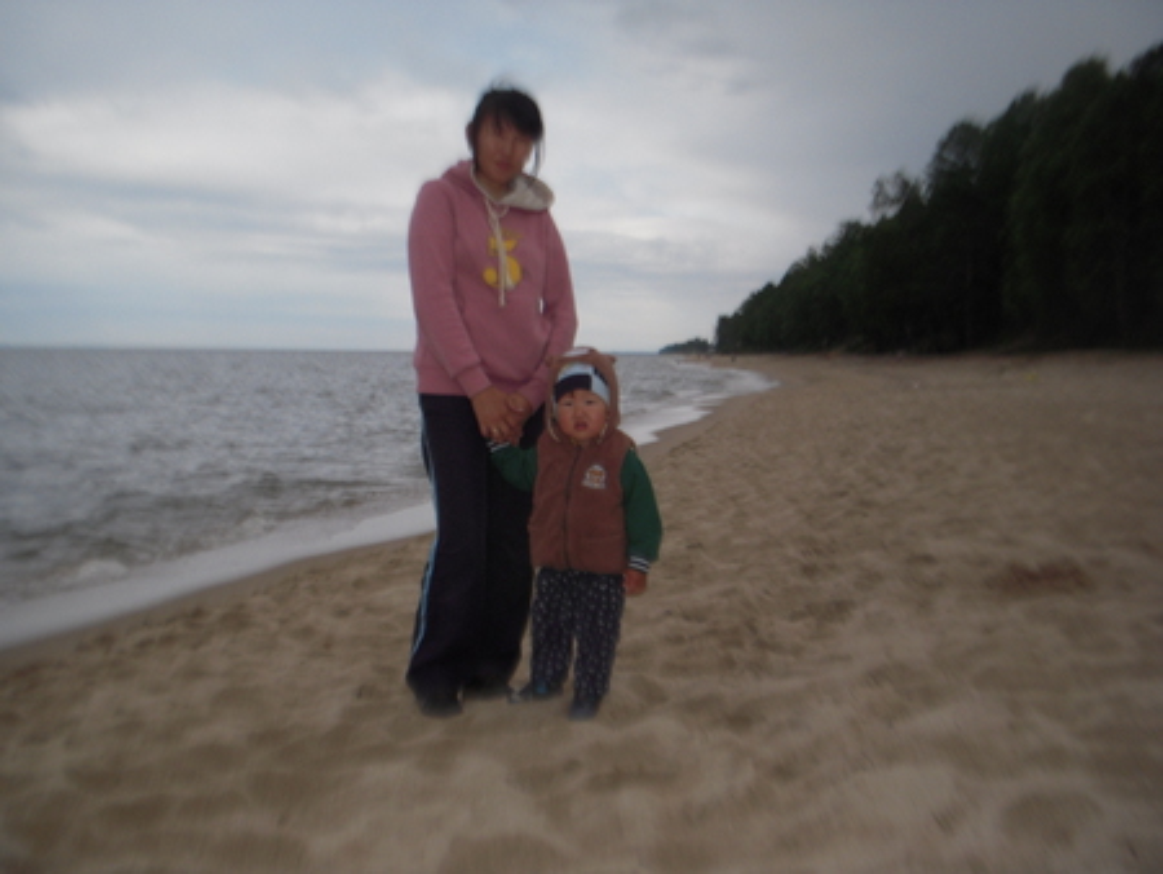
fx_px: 1277
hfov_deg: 49.0
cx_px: 582
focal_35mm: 38
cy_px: 437
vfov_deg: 37.8
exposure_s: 1/800
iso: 100
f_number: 3.3
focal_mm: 6.3
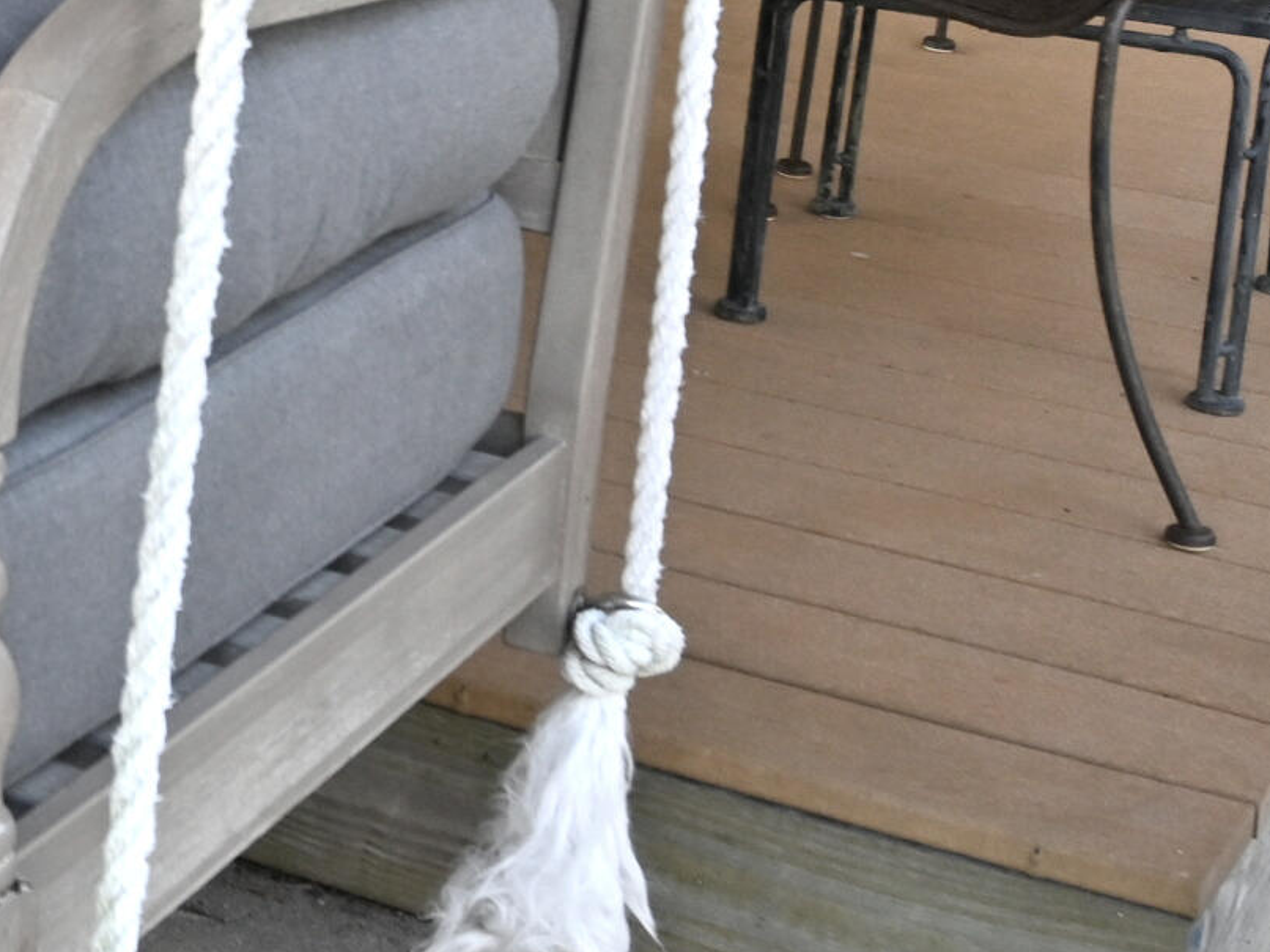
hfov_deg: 17.9
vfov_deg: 14.3
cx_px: -526
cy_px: -179
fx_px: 3668
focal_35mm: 100
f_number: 5.6
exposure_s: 1/250
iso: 280
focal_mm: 19
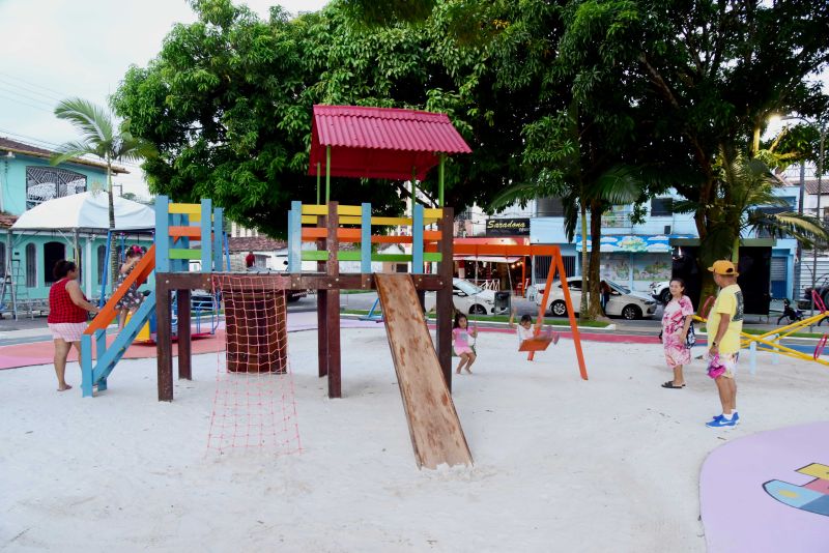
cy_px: 276
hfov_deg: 73.7
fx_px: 553
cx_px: 414
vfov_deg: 53.2
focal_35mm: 24
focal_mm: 24
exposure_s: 1/50
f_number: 4
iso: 2000
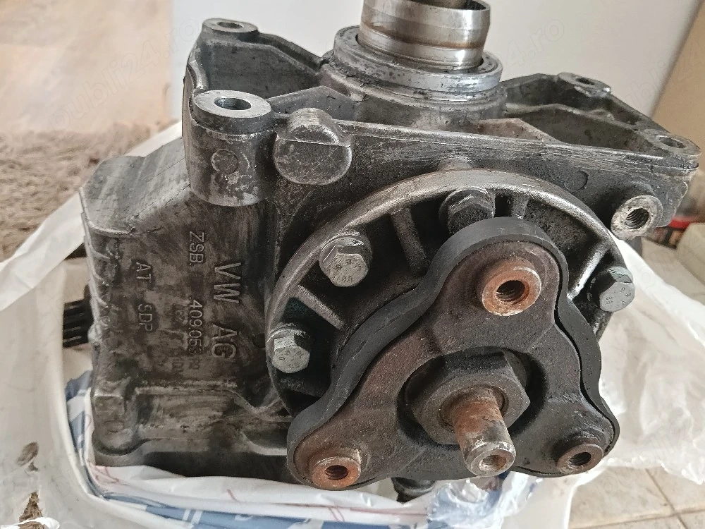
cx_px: 352
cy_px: 264
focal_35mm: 27
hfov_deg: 65.3
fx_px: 550
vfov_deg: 51.4
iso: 500
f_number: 1.8
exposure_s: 1/33.3
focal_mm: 3.98
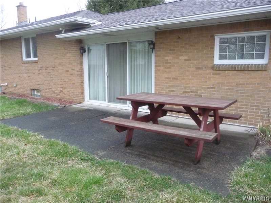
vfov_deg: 49.7
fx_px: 219
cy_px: 102
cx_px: 136
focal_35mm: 28
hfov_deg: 63.4
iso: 800
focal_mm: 4.7
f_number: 3.3
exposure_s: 1/160
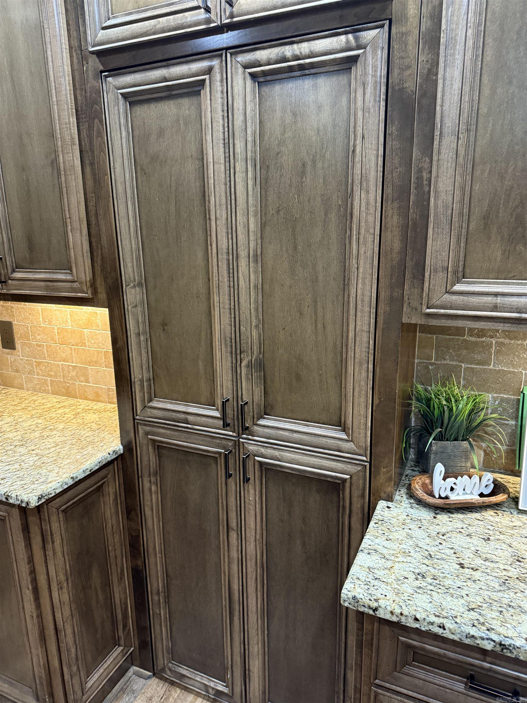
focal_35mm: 24
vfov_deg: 71.6
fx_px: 487
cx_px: 264
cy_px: 352
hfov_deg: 56.8
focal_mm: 6.76
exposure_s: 1/60
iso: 640
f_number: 1.78
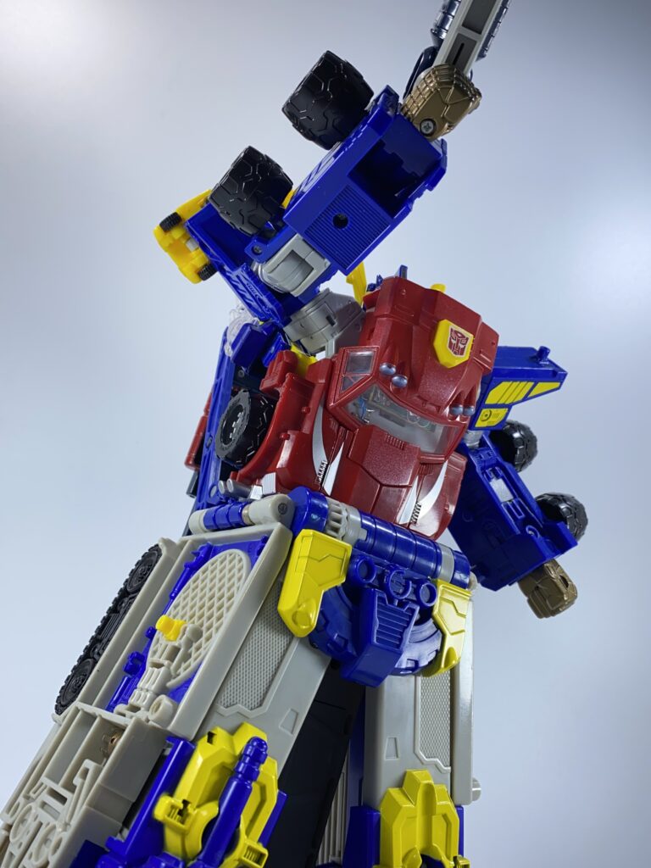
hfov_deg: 42.9
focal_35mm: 33
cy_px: 434
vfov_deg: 55.4
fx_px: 827
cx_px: 326
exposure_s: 1/145
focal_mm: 4.25
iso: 32
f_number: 1.8
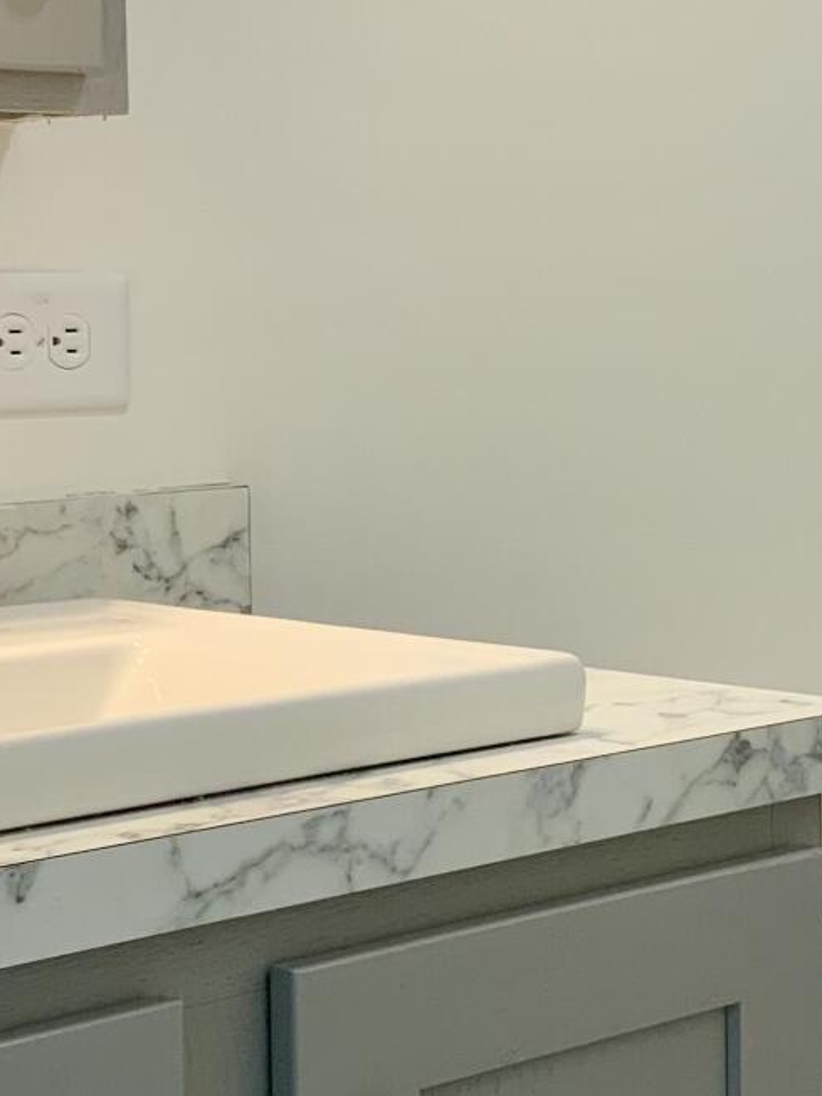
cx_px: 706
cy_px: 444
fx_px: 2818
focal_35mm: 89
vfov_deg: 22.0
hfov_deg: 16.4
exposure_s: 1/60
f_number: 1.8
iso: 40
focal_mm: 3
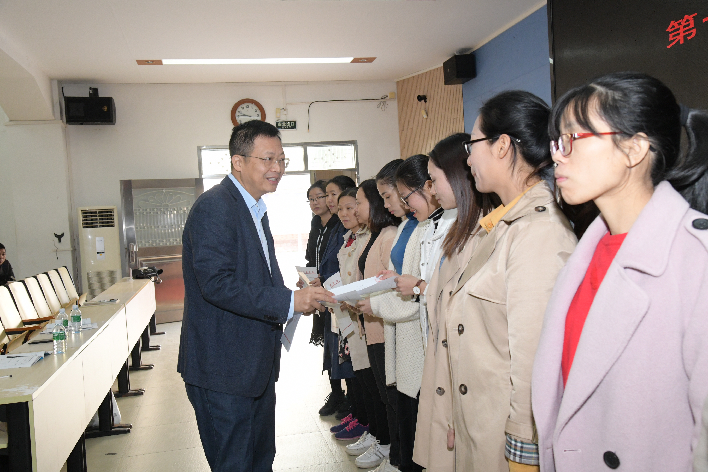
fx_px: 688
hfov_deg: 54.4
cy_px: 236
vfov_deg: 37.9
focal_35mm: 35
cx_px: 354
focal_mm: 35
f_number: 8
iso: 5000
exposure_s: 1/125
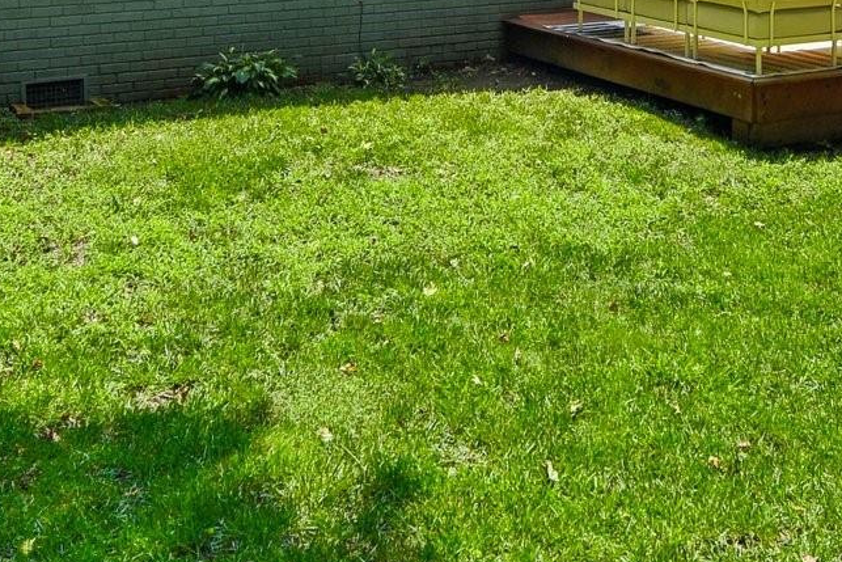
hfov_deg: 38.8
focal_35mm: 51
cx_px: 488
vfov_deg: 23.5
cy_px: -159
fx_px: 1193
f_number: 8
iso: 200
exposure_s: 1/400
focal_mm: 16
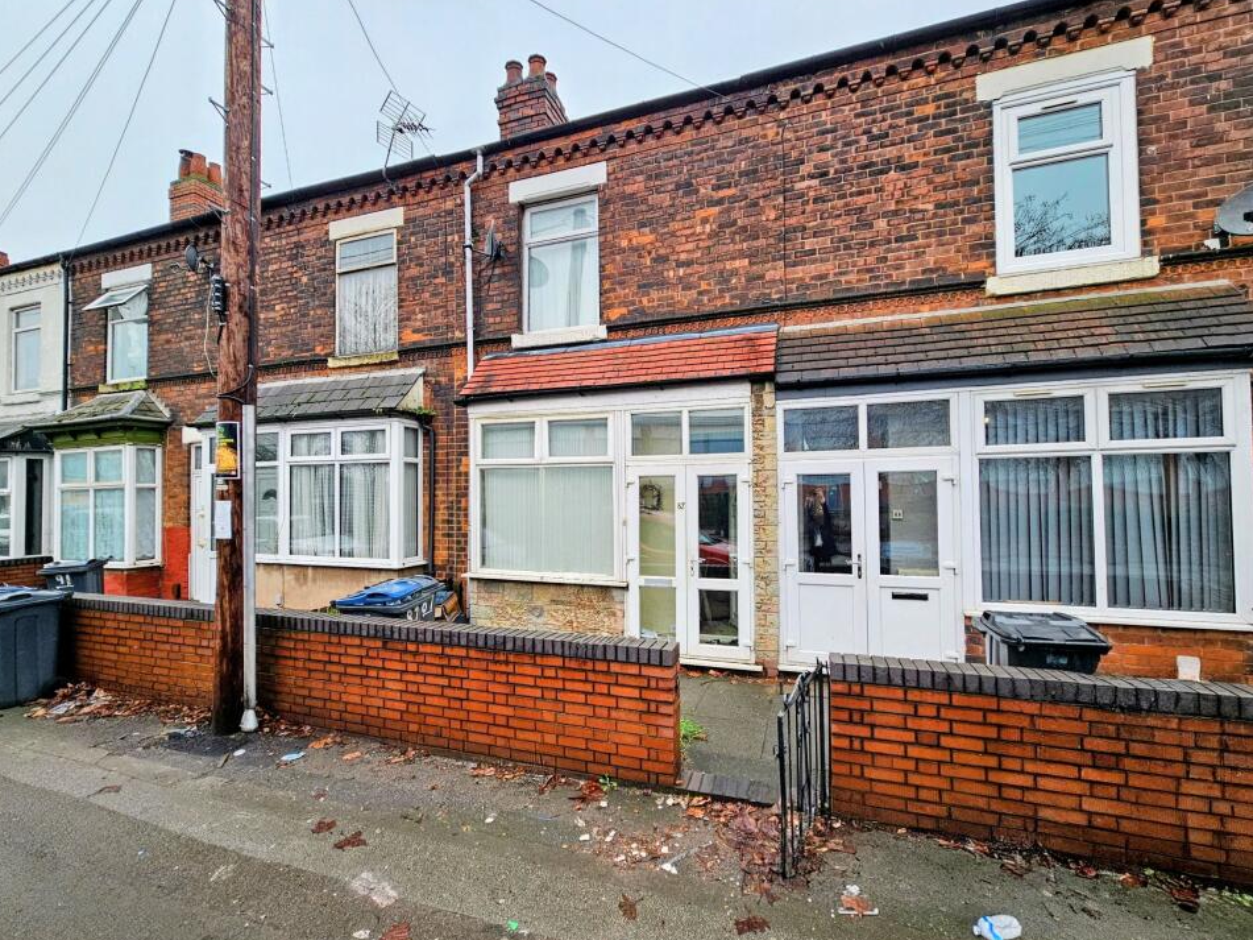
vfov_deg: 85.6
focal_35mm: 14
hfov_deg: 102.1
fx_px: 507
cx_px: 623
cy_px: 494
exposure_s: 1/157
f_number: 2.2
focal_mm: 2.2
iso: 50
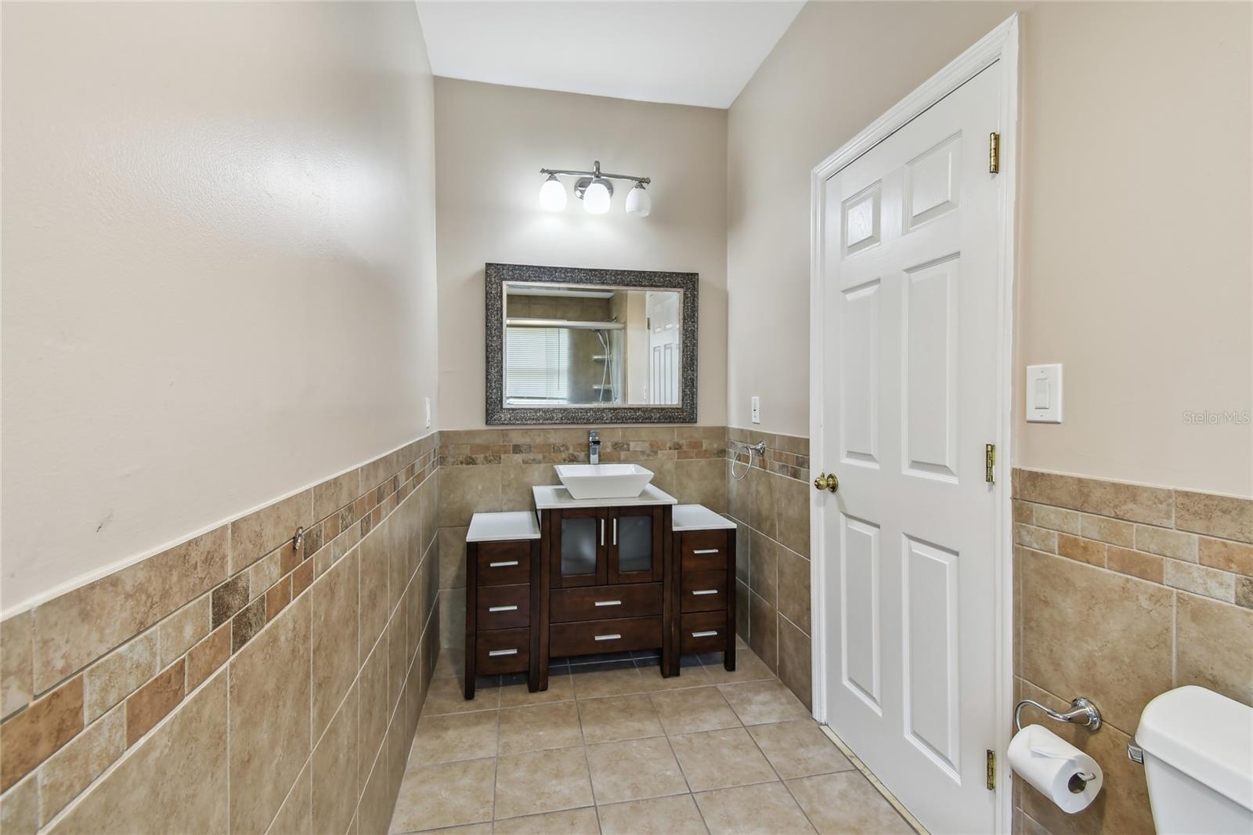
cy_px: 418
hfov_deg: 100.4
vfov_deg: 77.3
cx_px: 626
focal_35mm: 15
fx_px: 522
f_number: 7.1
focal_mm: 10
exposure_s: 1/4
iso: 100
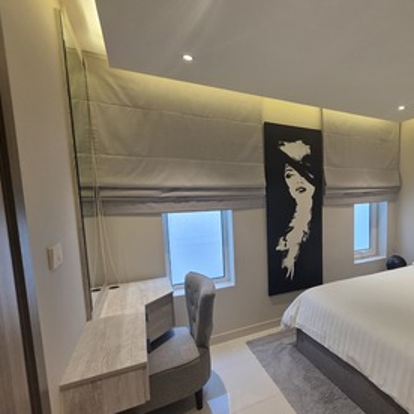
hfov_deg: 72.1
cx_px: 313
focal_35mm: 19
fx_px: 257
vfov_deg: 77.5
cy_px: 227
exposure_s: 1/100
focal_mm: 2.2
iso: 200
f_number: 1.9
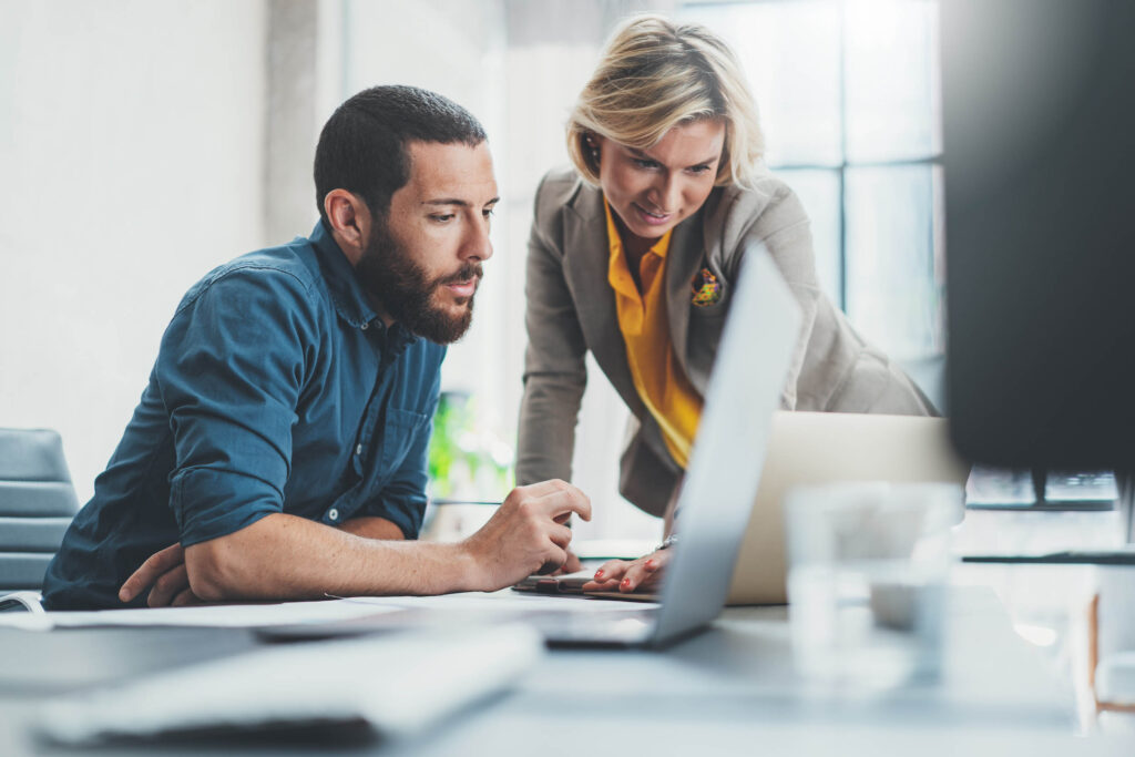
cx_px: 568
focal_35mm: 55
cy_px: 378
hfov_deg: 36.2
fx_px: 1734
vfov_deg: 24.6
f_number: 1.8
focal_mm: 55
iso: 100
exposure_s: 1/100
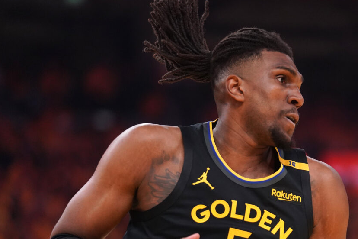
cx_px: 262
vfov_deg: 4.6
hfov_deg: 6.8
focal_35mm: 302
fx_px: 3003
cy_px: 164
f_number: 2.8
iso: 3200
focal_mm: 200
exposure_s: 1/2000
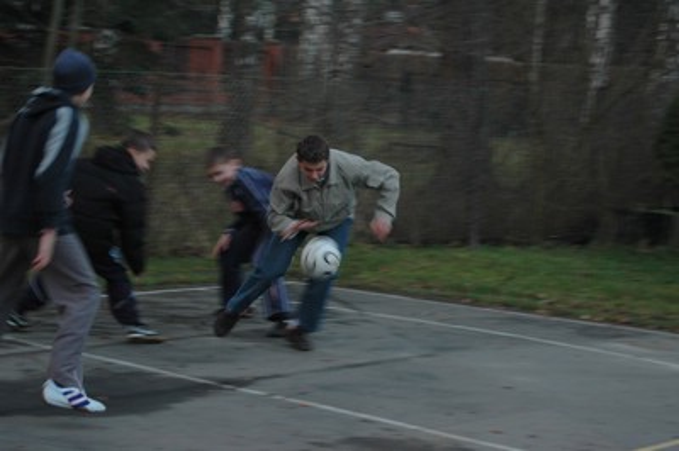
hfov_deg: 17.1
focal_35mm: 120
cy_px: 226
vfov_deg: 11.4
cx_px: 340
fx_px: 2261
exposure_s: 1/40
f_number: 5.6
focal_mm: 80
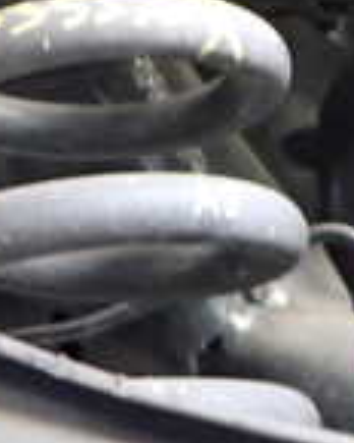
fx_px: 1585
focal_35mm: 121
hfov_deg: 12.7
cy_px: 34
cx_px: 140
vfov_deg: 15.7
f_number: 2.3
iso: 800
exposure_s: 1/30
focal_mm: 5.4
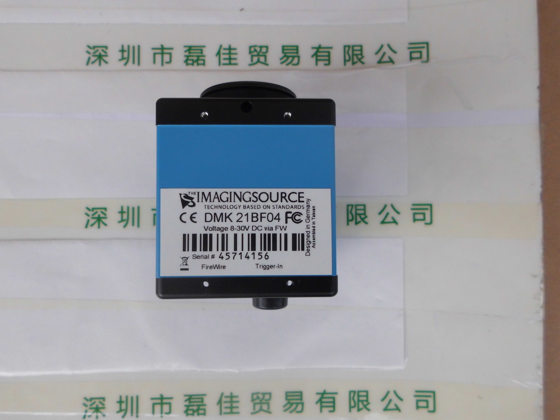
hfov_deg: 67.3
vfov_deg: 53.1
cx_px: 280
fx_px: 421
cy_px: 210
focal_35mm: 26
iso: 100
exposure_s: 1/635
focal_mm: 4.6
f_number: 3.2
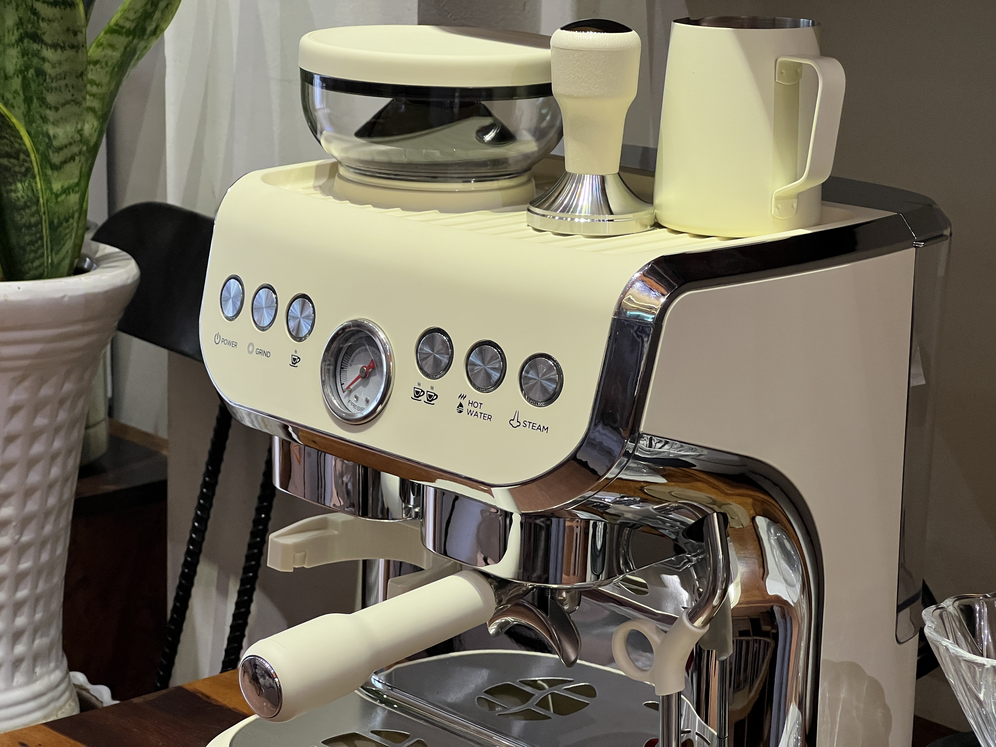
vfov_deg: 19.1
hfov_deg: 25.3
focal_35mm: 77
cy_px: 374
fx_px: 2216
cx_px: 498
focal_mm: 9
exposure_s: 1/100
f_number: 2.8
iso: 125
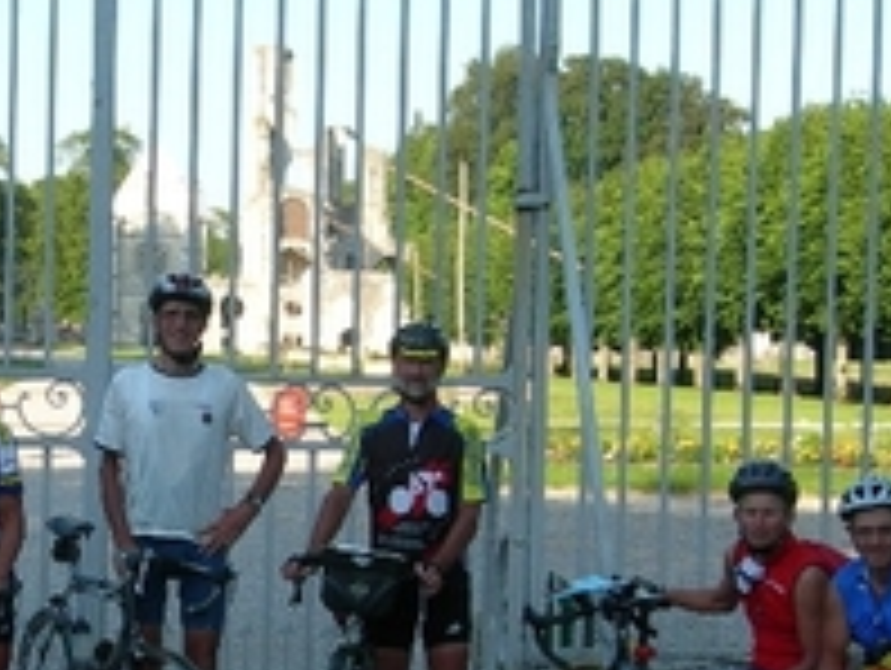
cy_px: 445
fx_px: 2964
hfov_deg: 17.0
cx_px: 207
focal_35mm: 115
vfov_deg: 12.9
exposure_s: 1/172
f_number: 4.8
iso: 50
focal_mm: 7.8
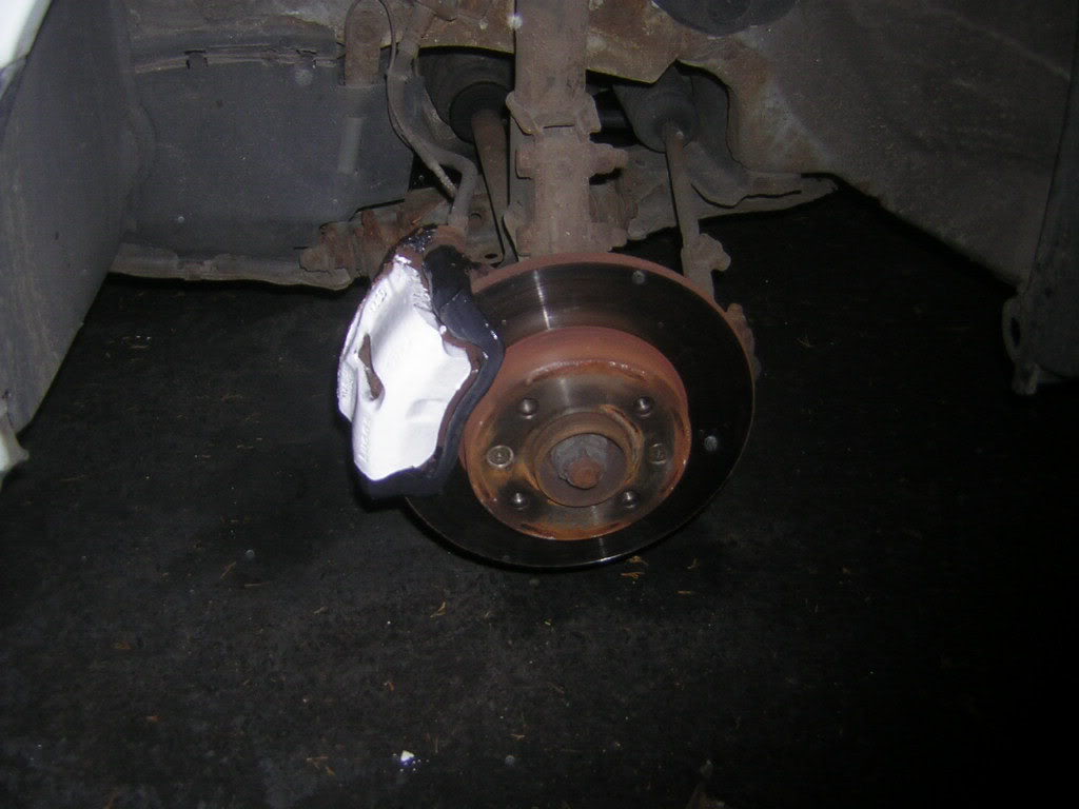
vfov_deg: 39.7
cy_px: 404
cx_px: 540
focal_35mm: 36
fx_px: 1122
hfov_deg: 51.4
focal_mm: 4.7
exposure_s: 1/60.1
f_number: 2.6
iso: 50
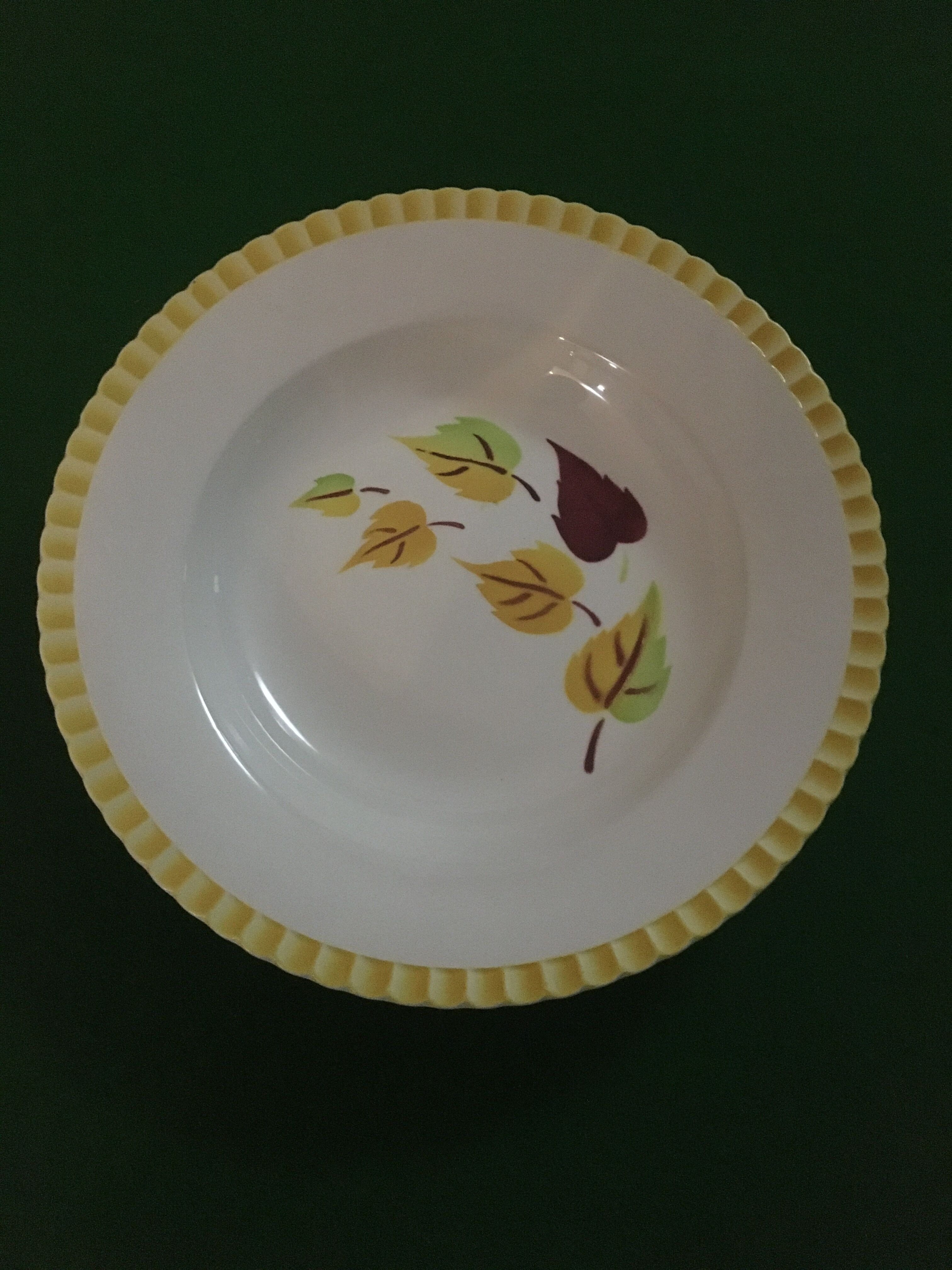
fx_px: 1063
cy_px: 635
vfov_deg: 61.7
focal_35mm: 29
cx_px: 476
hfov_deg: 48.2
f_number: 2.2
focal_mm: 4.15
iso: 1250
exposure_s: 1/17
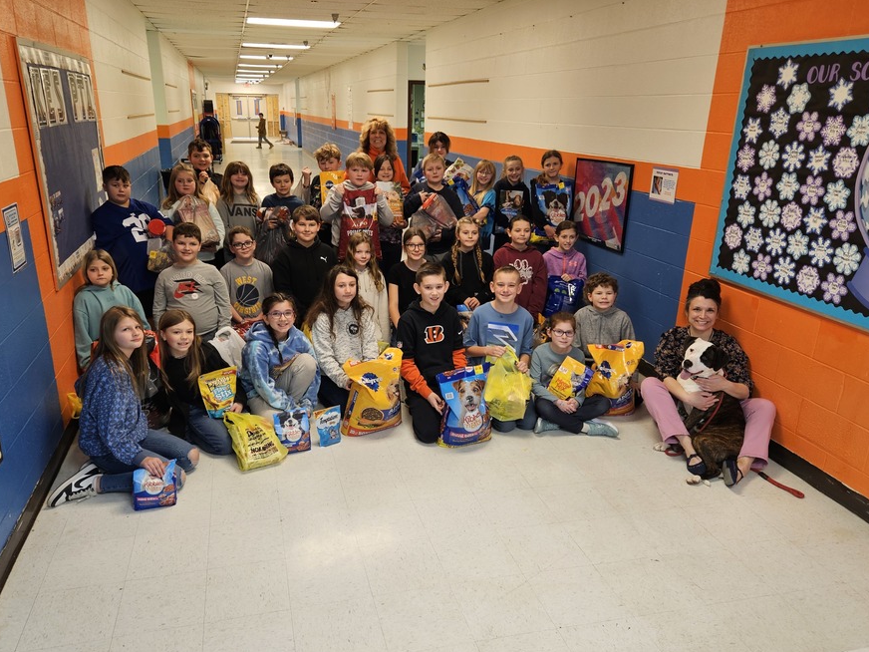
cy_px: 360
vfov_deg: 51.3
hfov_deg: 65.3
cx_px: 410
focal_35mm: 27
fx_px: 678
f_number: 1.8
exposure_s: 1/50
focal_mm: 5.4
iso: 100
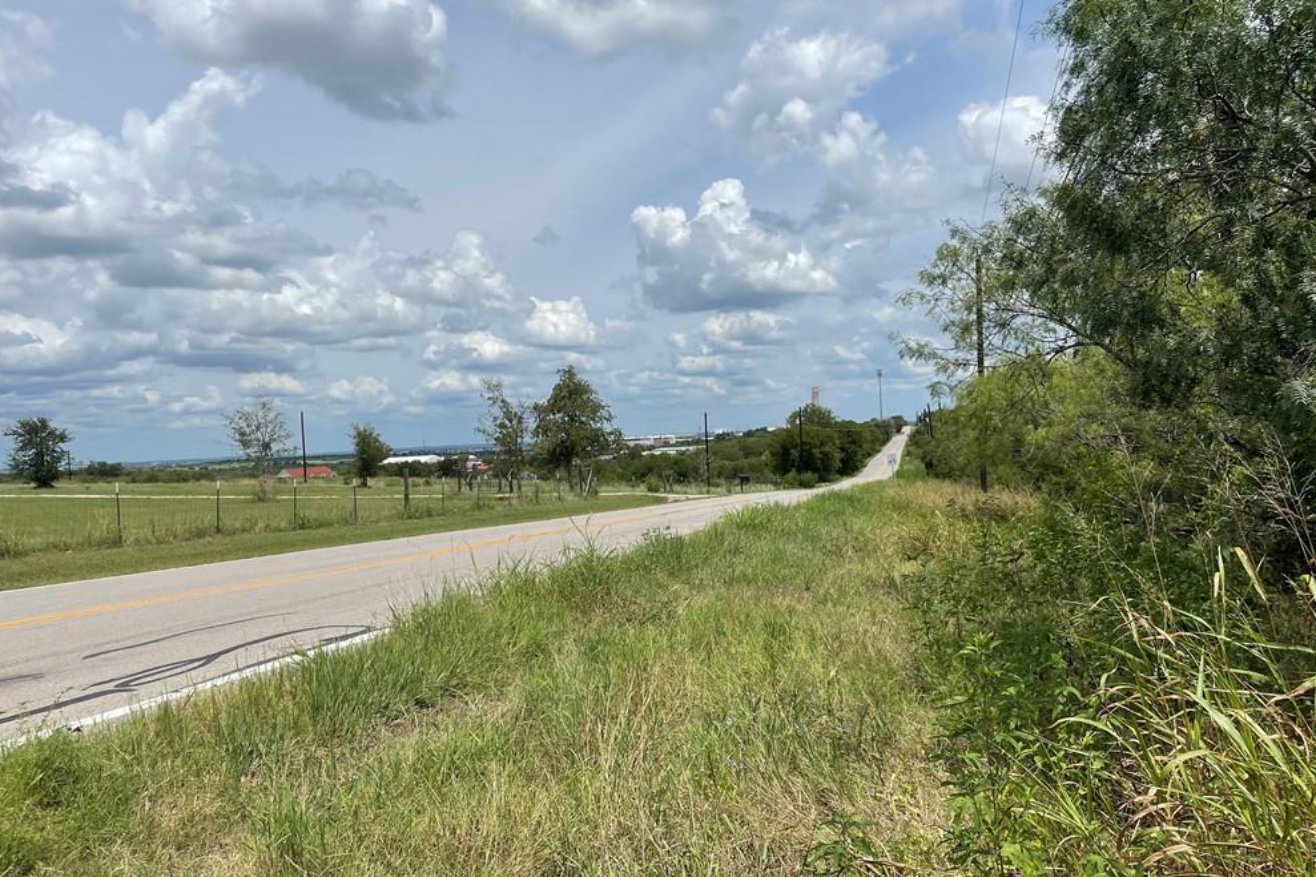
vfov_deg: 46.3
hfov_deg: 65.5
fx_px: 1023
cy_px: 492
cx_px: 673
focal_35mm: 28
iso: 32
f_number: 1.6
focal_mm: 4.2
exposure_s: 1/7813
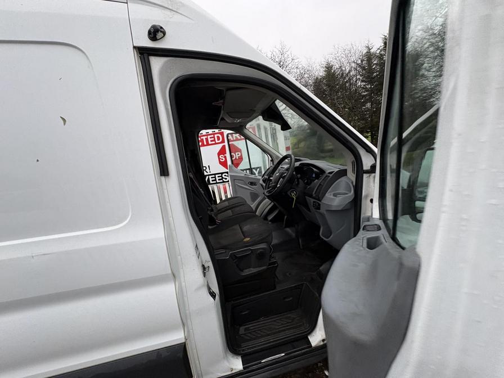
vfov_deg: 85.7
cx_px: 252
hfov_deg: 102.1
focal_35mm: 14
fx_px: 204
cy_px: 189
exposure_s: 1/99
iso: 200
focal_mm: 2.22
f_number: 2.2
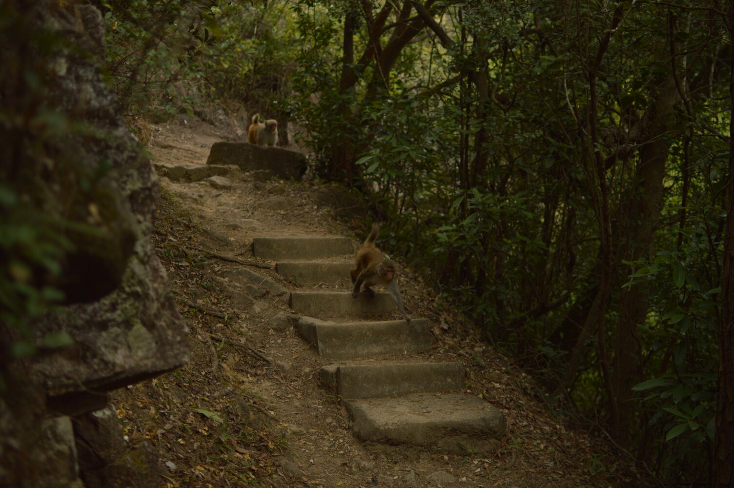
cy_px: 244
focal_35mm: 52
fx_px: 1069
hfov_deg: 37.9
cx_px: 367
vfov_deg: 25.7
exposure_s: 1/1000
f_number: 1.8
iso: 100
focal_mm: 35
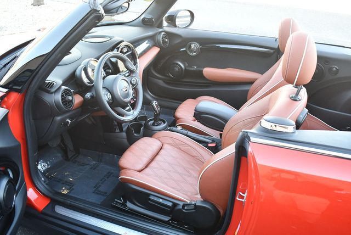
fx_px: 351
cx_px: 176
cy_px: 118
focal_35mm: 36
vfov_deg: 36.9
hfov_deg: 53.1
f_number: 3.5
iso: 800
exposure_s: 1/200
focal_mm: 18
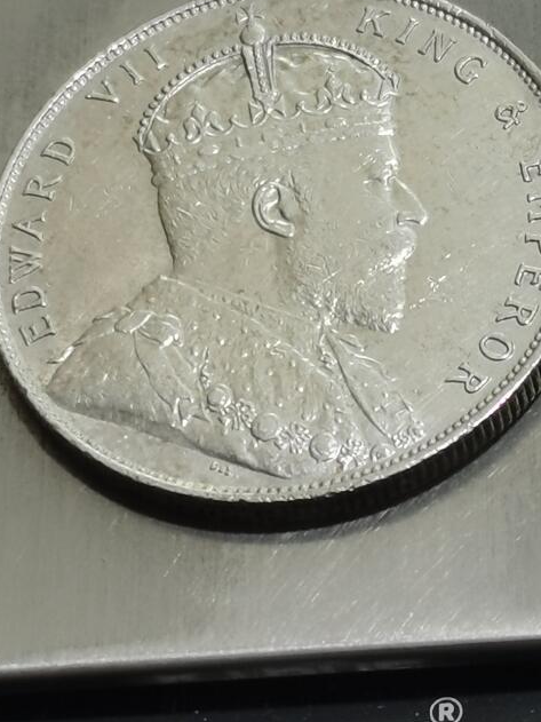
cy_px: 279
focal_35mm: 174
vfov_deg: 11.4
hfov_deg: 8.5
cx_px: 344
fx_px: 3627
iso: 50
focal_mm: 5.58
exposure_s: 1/101
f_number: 1.8
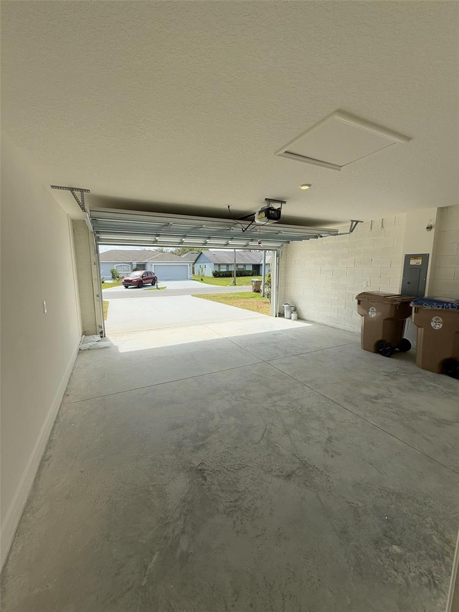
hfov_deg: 85.7
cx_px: 230
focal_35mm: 14
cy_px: 306
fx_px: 248
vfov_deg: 102.1
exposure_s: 1/2237
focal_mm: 2.22
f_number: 2.2
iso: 50
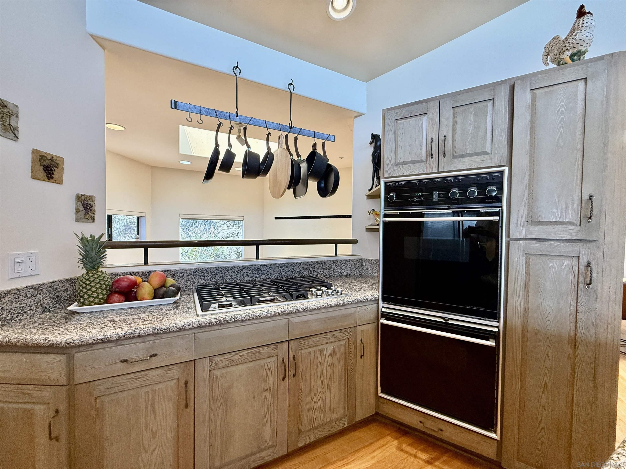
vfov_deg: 85.7
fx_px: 253
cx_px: 313
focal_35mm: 14
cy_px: 234
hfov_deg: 102.1
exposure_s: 1/120
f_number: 2.2
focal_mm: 2.22
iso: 200
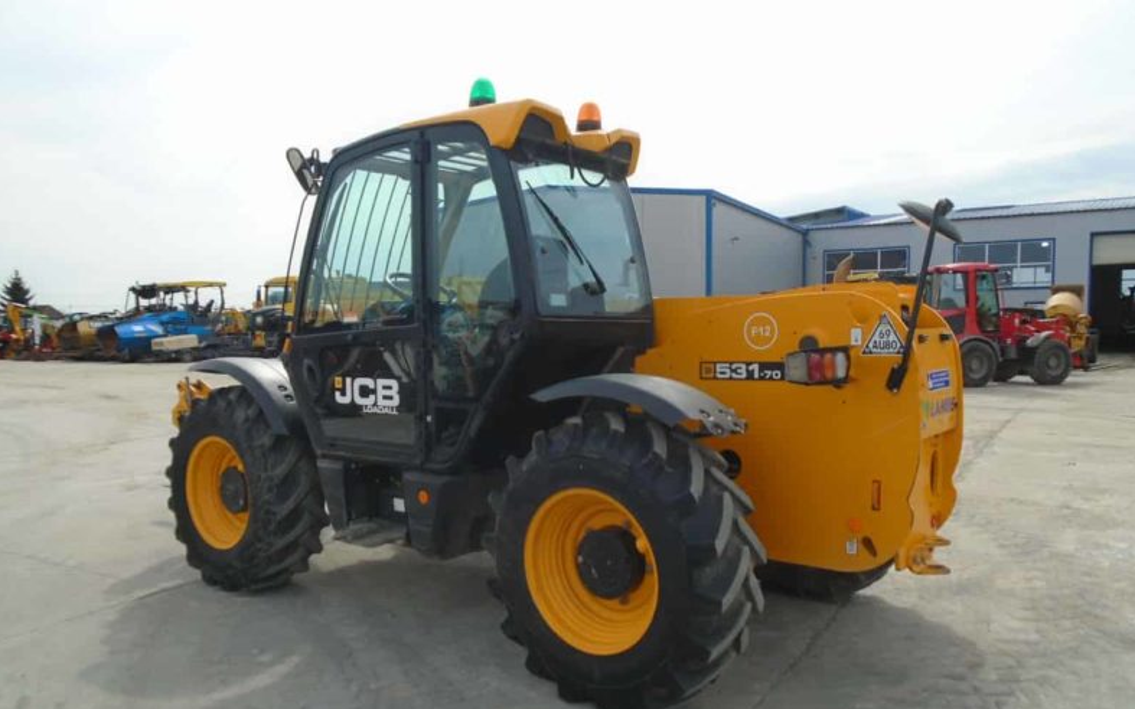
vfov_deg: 44.5
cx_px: 573
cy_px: 398
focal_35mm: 28
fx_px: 866
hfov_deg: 66.5
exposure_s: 1/200
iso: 100
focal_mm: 4.6
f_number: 8
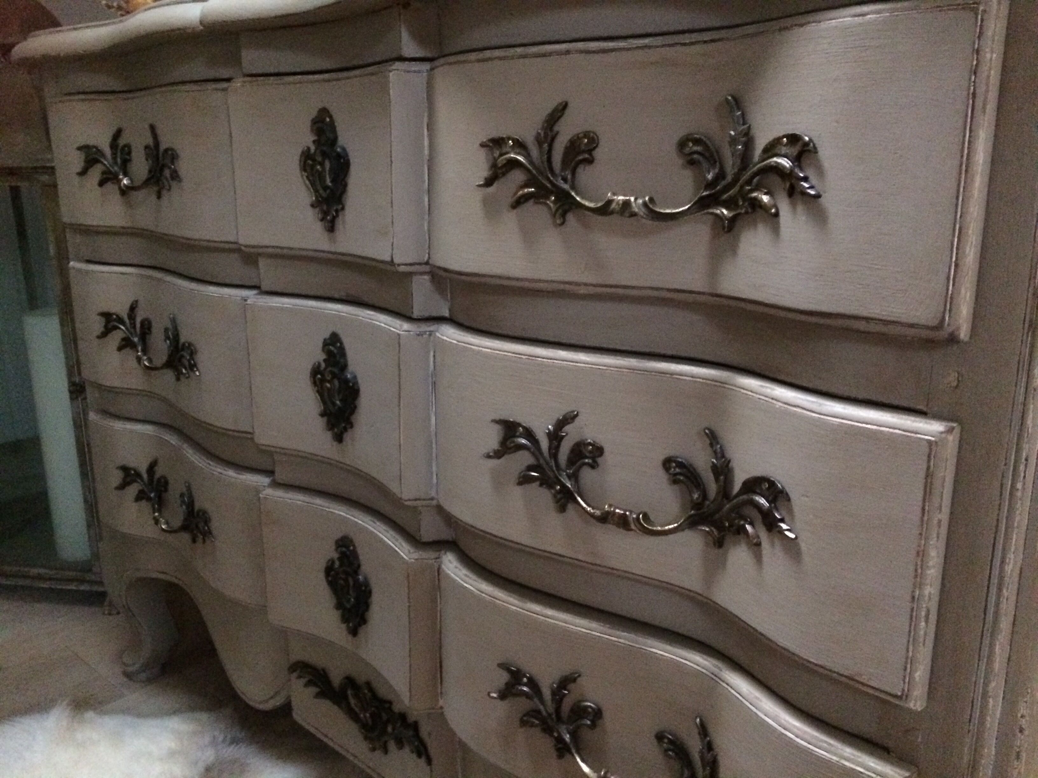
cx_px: 519
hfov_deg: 61.7
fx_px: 870
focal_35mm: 29
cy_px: 389
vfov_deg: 48.2
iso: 640
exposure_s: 1/17
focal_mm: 4.15
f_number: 2.2
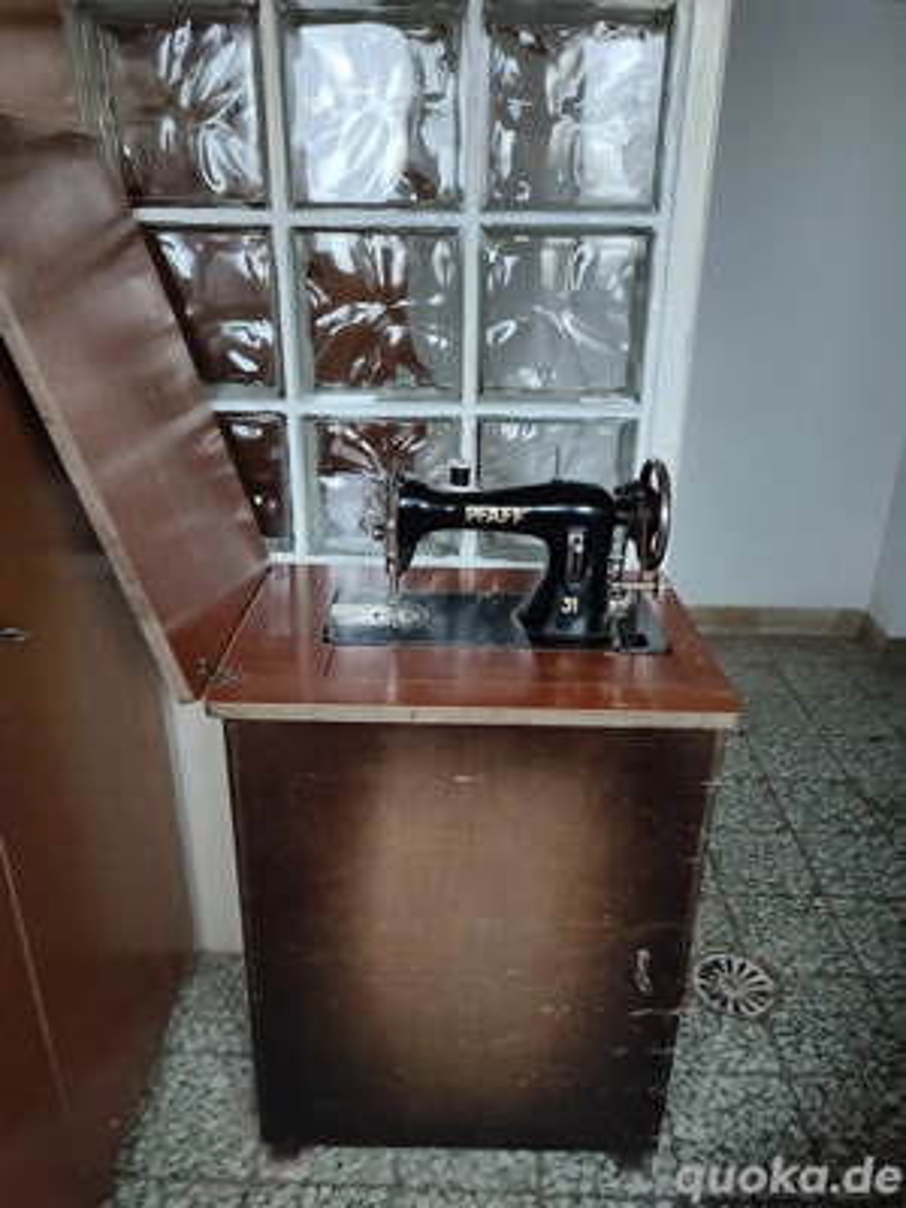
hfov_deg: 54.9
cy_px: 604
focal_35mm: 25
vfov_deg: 69.4
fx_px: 872
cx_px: 453
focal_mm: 6.04
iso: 319
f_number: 1.9
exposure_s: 1/20
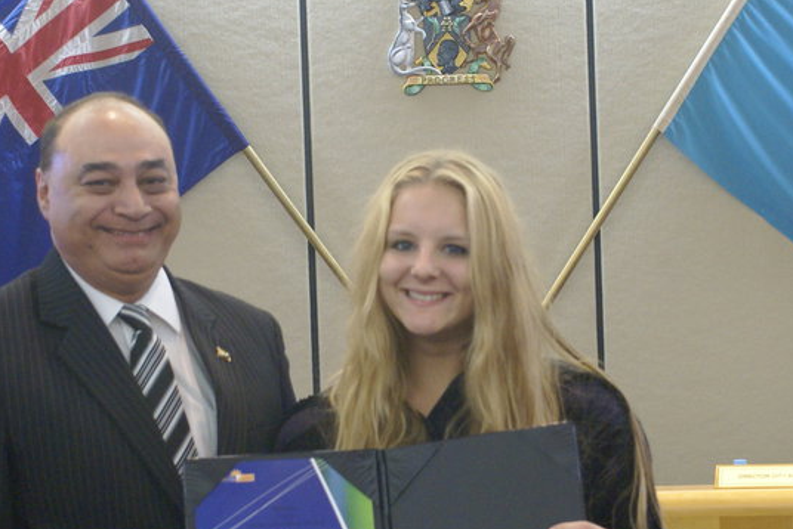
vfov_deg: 13.9
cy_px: 383
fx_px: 2158
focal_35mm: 98
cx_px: 357
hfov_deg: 20.8
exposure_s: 1/30
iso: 800
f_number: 5.6
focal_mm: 35
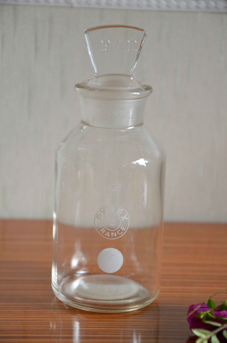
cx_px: 114
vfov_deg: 15.2
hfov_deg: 10.1
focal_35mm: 135
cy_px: 172
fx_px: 1283
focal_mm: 90
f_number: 5.6
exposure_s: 1/125
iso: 800
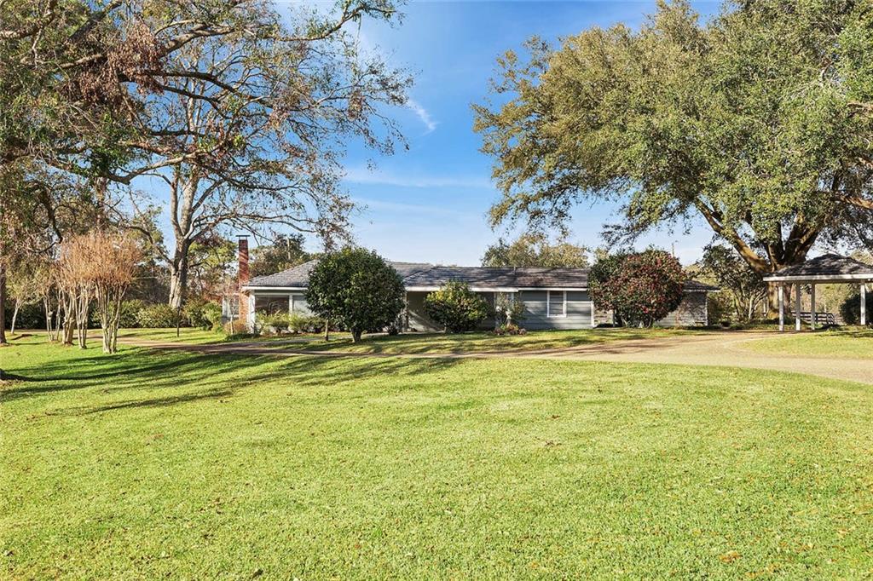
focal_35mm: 35
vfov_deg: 37.8
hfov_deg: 54.4
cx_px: 436
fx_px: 848
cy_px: 290
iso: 200
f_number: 10
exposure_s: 1/100
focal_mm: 35
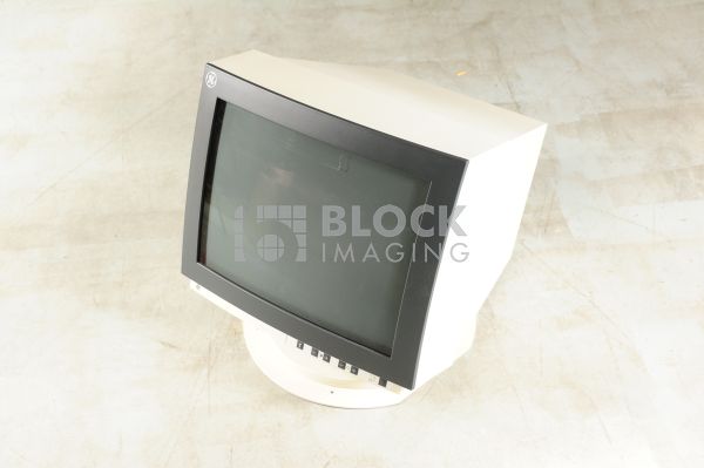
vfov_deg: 26.9
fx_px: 977
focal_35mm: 50
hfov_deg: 39.6
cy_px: 234
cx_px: 352
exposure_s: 1/125
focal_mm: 50
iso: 1600
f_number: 7.1
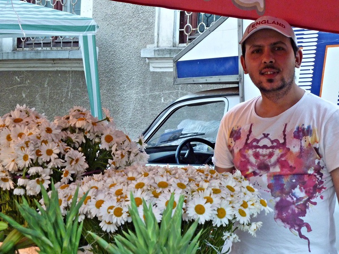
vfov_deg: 13.3
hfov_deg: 17.7
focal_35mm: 111
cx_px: 170
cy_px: 127
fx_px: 1087
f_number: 4.4
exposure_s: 1/50
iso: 400
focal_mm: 18.2
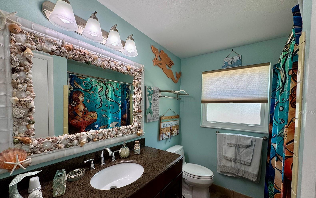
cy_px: 112
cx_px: 157
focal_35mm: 15
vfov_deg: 74.4
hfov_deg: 101.5
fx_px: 129
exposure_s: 1/150
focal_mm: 2.22
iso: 40
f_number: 2.2
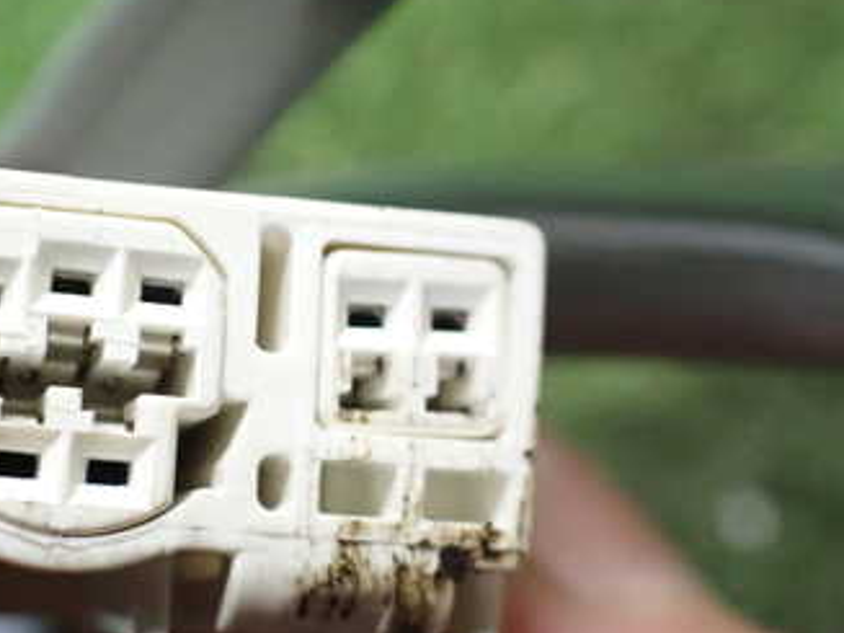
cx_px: 196
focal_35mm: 55
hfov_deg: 34.1
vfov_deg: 26.3
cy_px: 442
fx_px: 1341
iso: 1000
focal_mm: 5.4
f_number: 2.3
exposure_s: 1/30
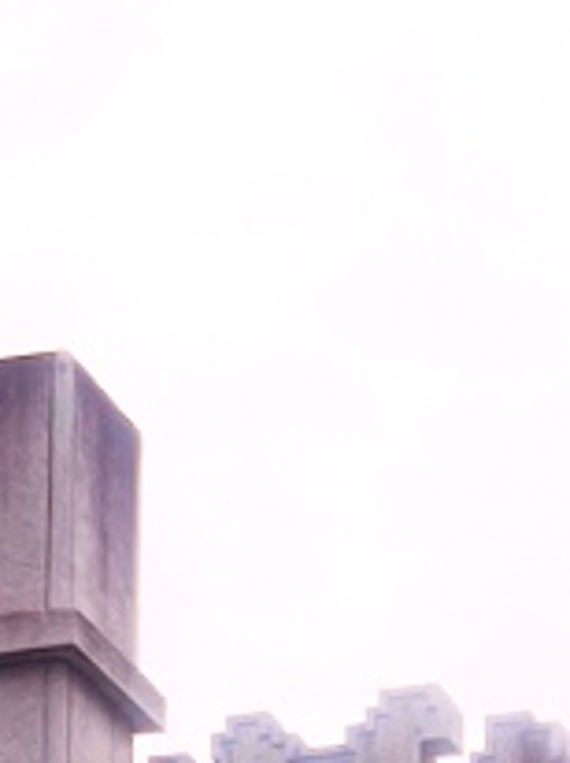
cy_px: 1822
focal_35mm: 216
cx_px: 607
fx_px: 4752
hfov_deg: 6.8
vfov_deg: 8.4
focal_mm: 3.95
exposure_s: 1/4098
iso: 50
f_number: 4
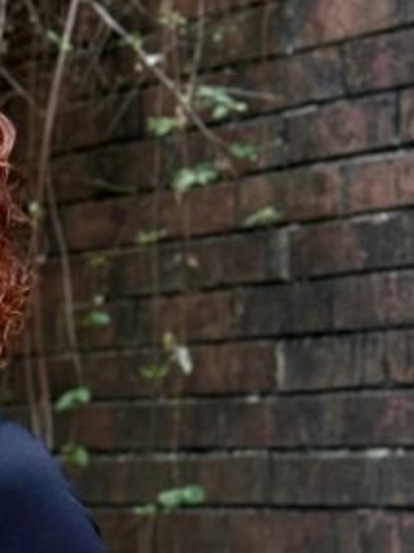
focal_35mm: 172
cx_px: -224
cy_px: 553
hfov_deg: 8.4
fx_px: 2747
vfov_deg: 11.4
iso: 100
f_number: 1.78
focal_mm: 6.76
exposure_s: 1/117
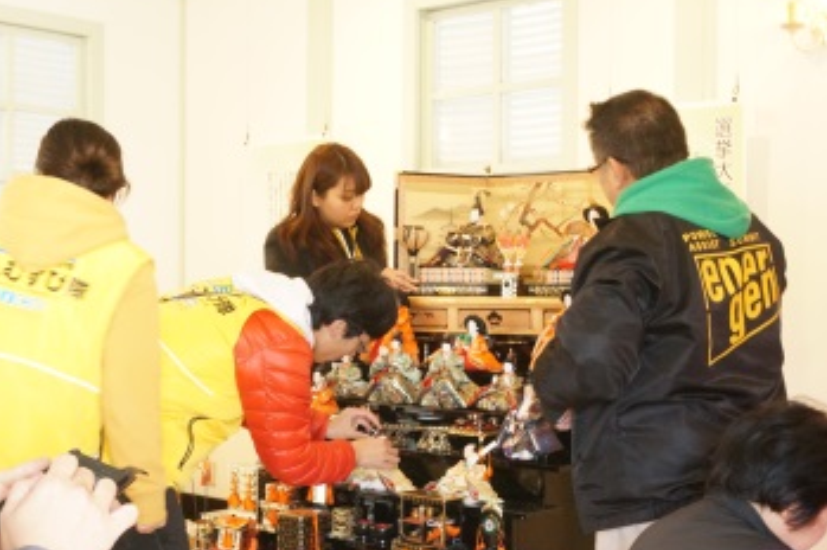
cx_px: 479
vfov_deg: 25.1
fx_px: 1233
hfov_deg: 37.0
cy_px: 325
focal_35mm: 54
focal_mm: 25
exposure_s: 1/20
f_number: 10
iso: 3200
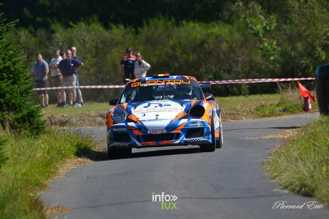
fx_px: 4796
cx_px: 164
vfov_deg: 2.6
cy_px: 110
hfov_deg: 3.9
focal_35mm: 525
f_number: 7.1
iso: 400
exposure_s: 1/2000
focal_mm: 350
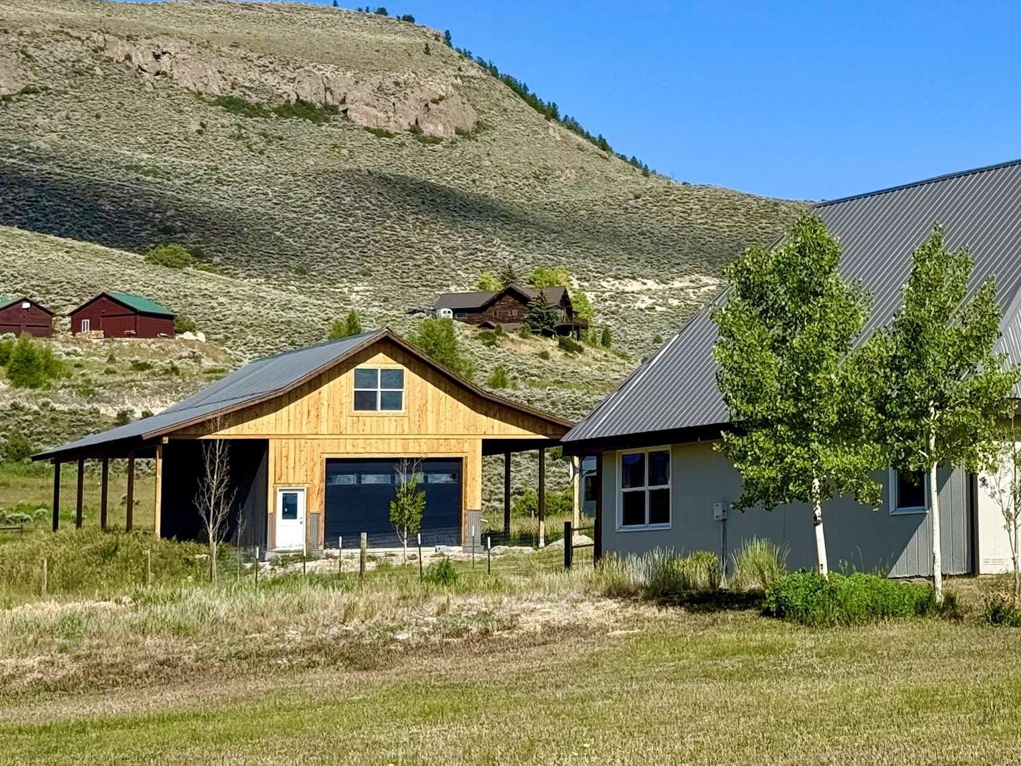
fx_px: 2832
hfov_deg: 19.9
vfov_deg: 15.3
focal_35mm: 96
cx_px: 1009
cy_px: 132
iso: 64
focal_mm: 6.76
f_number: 1.78
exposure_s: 1/6024
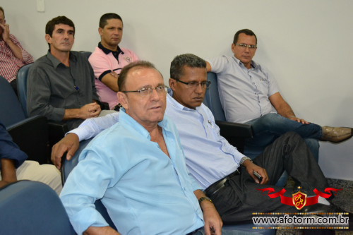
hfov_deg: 43.6
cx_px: 176
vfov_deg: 29.8
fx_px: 441
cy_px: 118
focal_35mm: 45
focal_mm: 30
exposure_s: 1/60
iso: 2200
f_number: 4.5
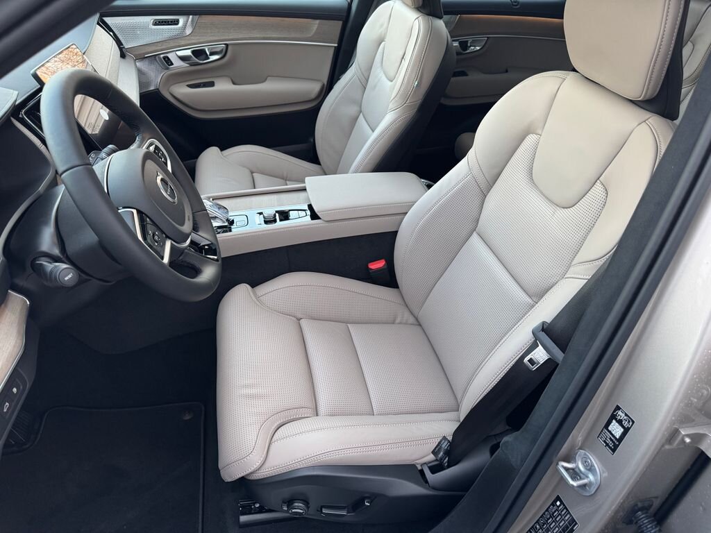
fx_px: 493
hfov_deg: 71.6
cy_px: 266
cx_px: 356
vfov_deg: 56.8
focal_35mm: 24
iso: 200
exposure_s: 1/78
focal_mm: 6.76
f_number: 1.78
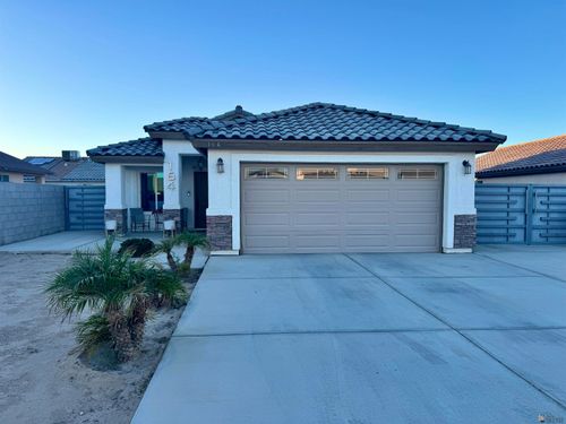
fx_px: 392
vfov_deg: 56.8
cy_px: 212
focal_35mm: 24
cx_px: 283
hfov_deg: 71.6
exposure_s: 1/1026
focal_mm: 6.76
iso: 80
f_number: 1.78
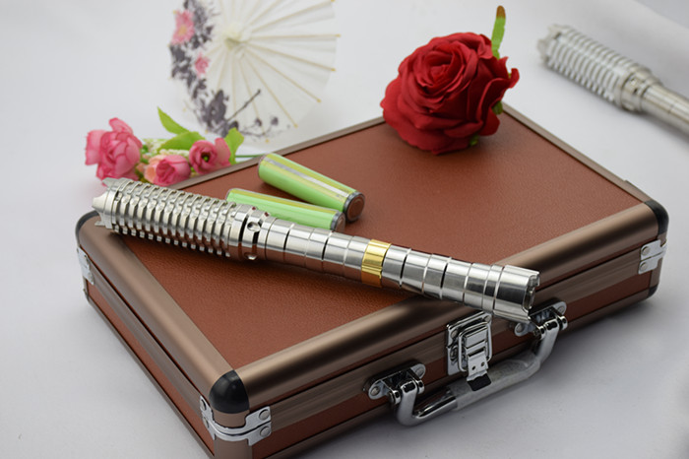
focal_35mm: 72
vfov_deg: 18.9
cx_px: 344
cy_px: 230
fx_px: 1377
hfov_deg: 28.1
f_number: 7.1
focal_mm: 48
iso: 160
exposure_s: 1/40
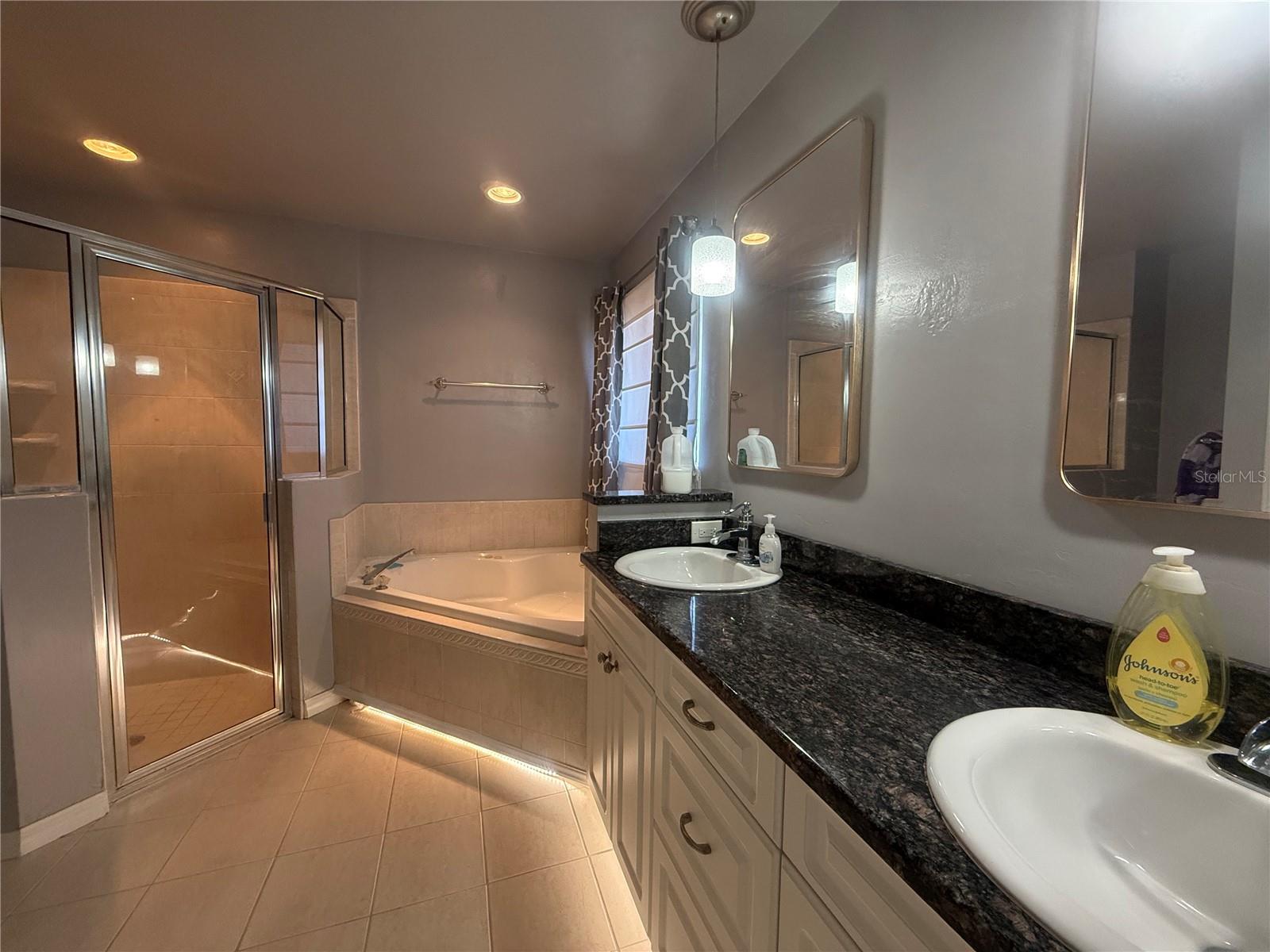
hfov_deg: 102.1
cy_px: 476
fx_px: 514
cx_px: 635
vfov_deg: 85.7
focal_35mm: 14
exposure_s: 1/120
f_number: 2.2
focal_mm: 2.22
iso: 400
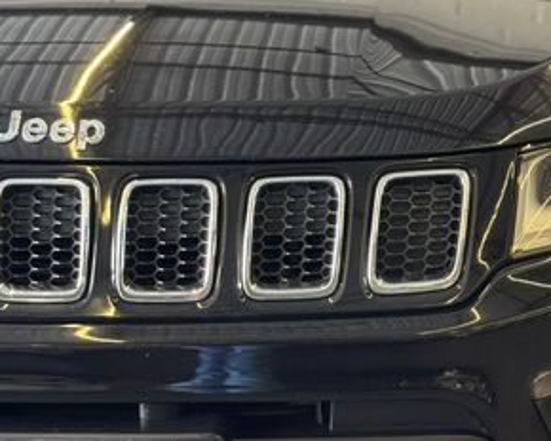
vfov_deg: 20.1
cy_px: 179
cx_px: 338
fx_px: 1239
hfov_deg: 25.0
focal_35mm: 76
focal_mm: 6.76
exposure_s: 1/48
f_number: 1.78
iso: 250
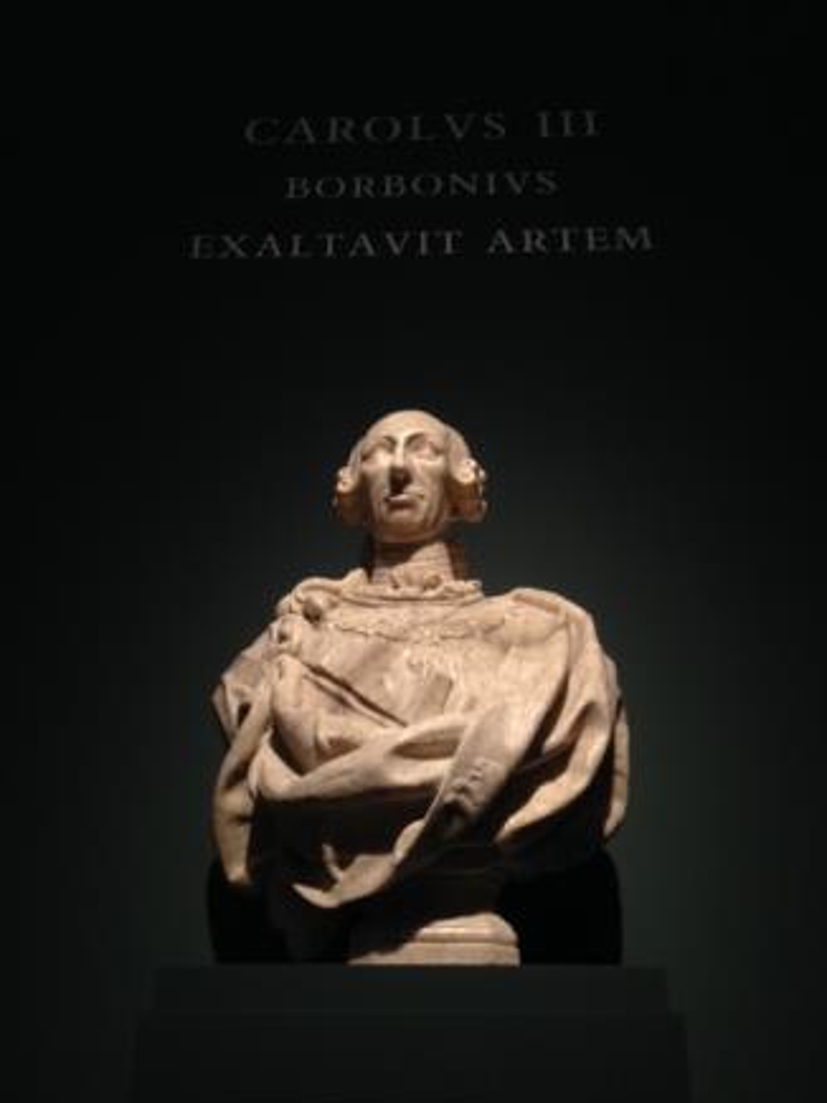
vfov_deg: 54.0
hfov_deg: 41.8
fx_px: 1084
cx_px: 403
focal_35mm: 34
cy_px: 543
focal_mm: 4.12
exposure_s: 1/20
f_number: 2.4
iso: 125
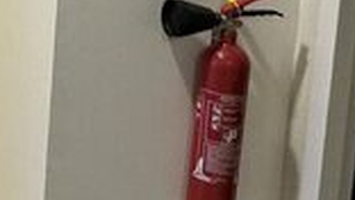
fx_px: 885
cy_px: -102
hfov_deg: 18.0
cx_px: -289
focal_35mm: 94
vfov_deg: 12.3
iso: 200
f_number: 2.2
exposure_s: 1/50
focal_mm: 2.22
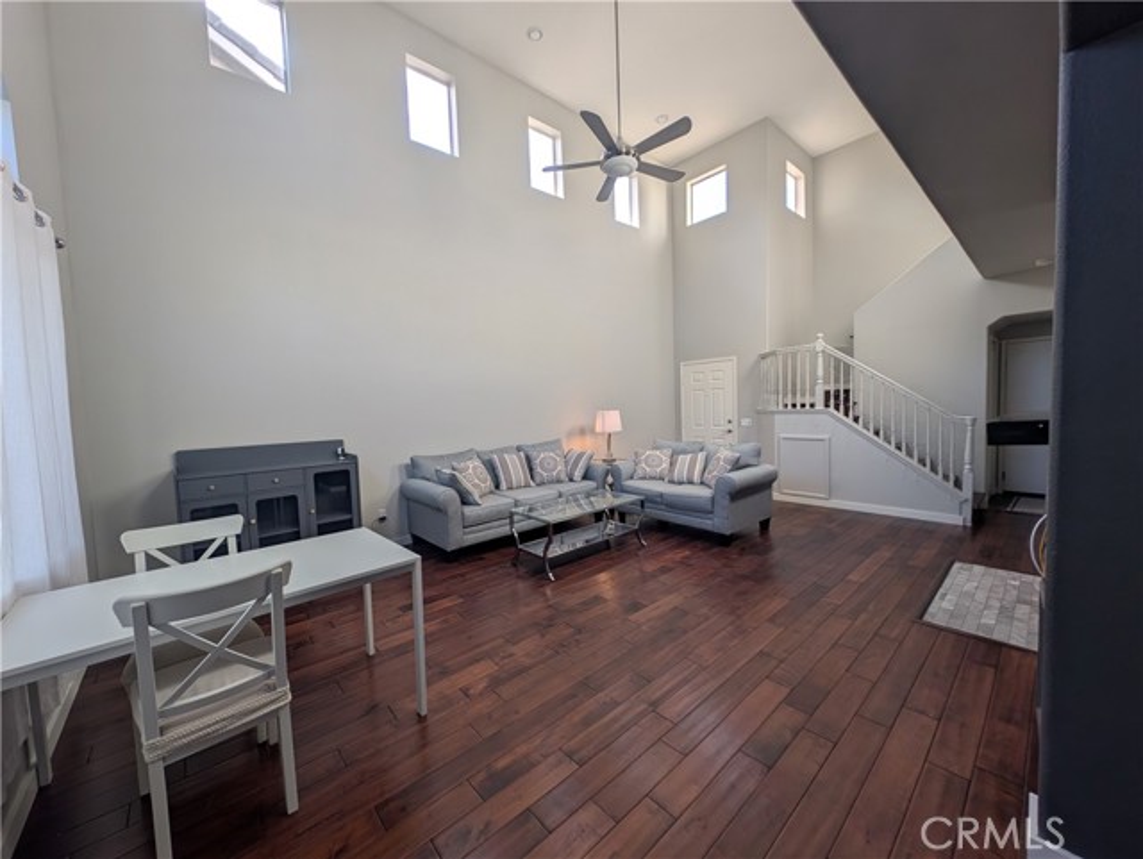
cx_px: 572
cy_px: 430
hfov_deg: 110.5
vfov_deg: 94.6
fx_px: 397
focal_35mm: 12
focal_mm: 2.23
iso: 38
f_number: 1.95
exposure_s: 1/45.7
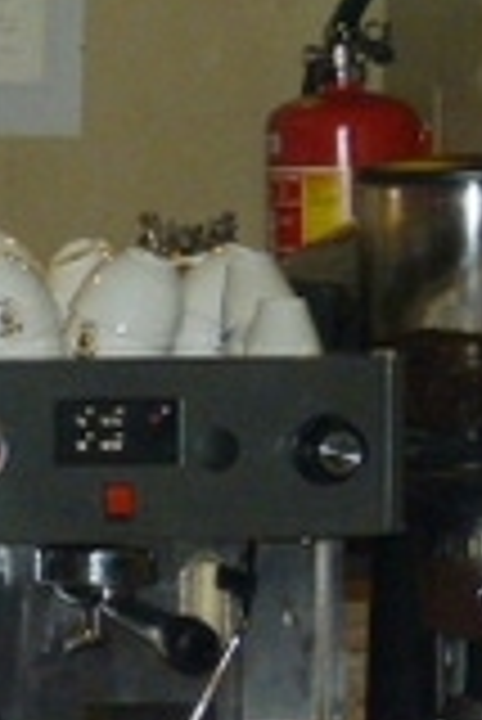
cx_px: -649
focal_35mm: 273
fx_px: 5471
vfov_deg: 7.5
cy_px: 720
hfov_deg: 4.9
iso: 320
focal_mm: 12.6
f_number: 3.3
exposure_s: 1/60
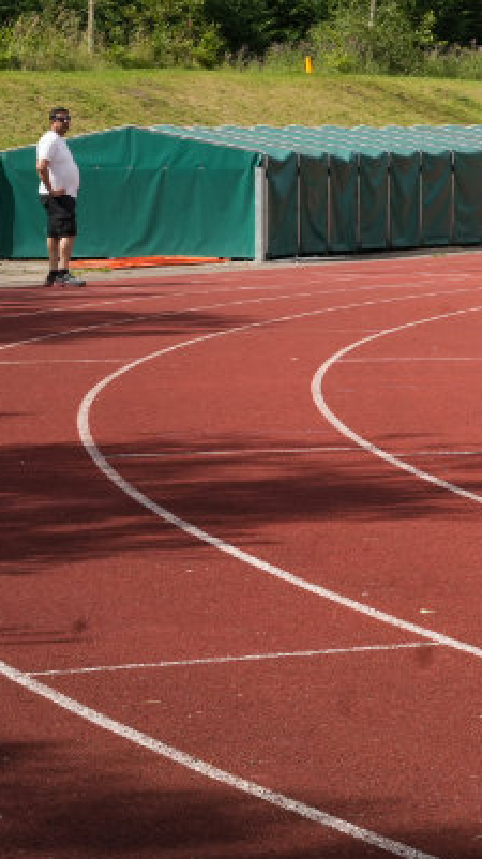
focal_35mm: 165
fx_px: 3765
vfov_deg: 13.0
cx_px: 1080
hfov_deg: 7.0
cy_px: 179
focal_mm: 61.9
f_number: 14
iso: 250
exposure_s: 1/200
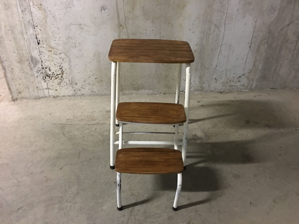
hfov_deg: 61.7
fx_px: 250
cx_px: 150
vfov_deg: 48.2
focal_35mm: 29
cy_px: 112
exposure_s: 1/4
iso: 125
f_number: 2.2
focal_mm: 4.15
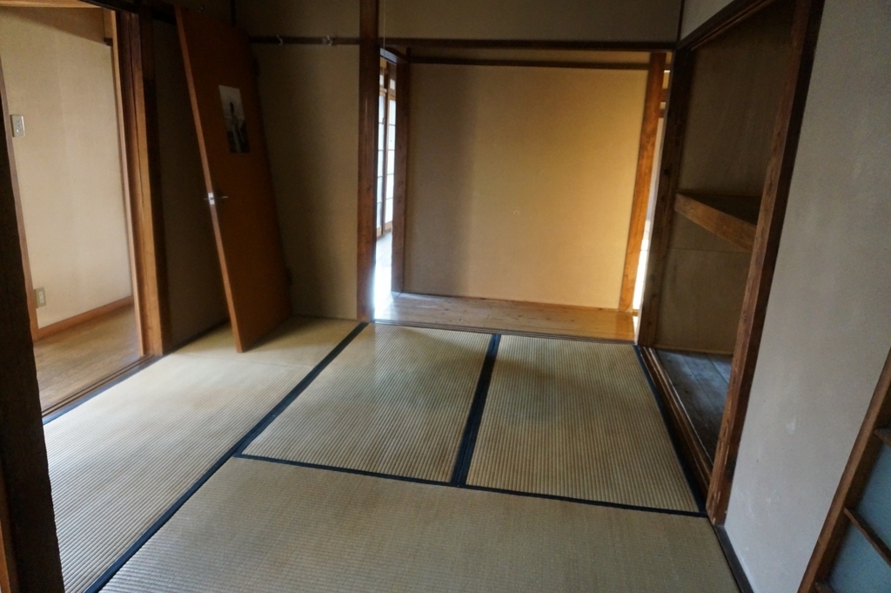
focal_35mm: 24
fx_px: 594
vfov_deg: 53.1
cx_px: 446
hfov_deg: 73.8
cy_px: 296
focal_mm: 16
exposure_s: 1/60
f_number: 4
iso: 3200
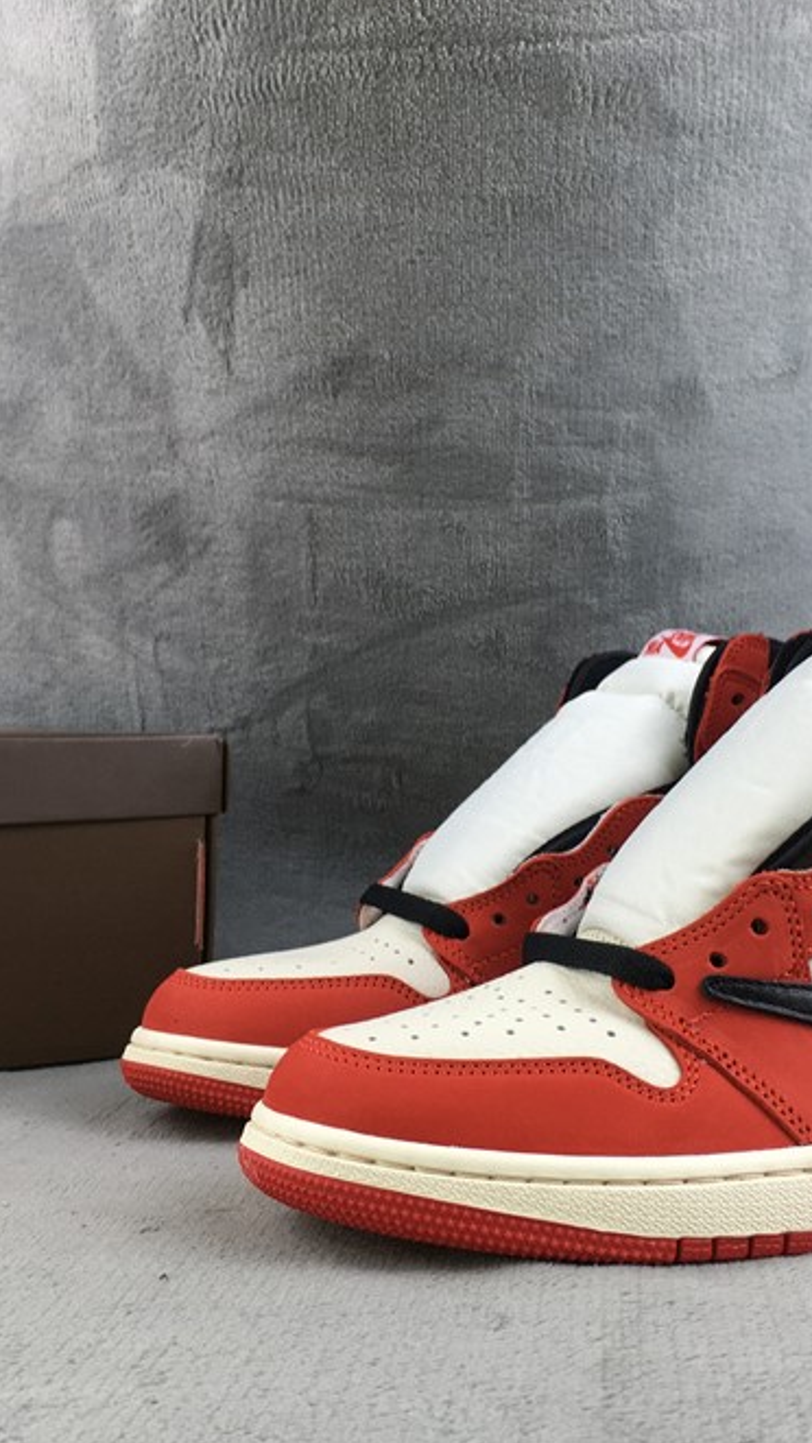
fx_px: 1645
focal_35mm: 43
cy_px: 712
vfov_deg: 47.4
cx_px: 559
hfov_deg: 27.5
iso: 32
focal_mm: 4.15
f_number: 2.2
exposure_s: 1/50
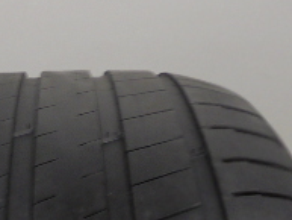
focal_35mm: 86
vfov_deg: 17.2
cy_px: 112
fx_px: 726
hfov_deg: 22.3
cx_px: 35
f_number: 3.5
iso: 100
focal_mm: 4.6
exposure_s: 1/30
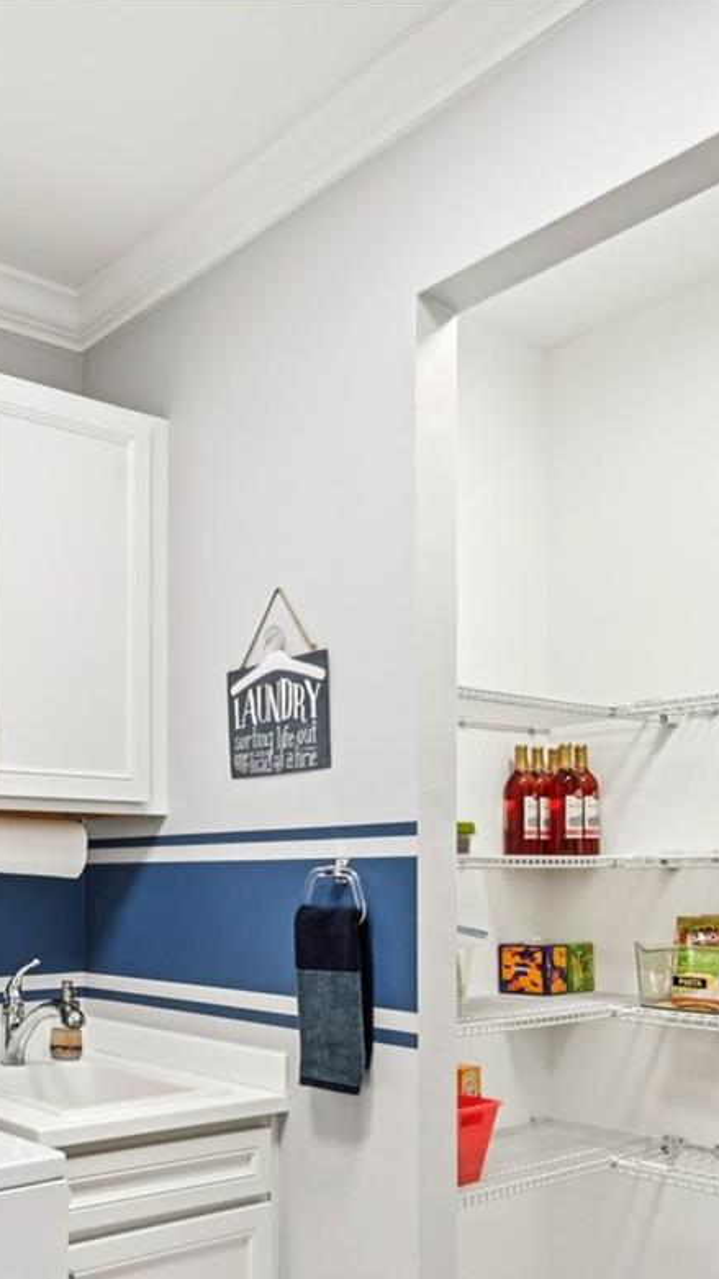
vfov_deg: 62.5
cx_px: -115
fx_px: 1017
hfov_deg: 32.9
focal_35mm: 30
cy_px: 865
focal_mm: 14
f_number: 8
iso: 400
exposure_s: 1/30
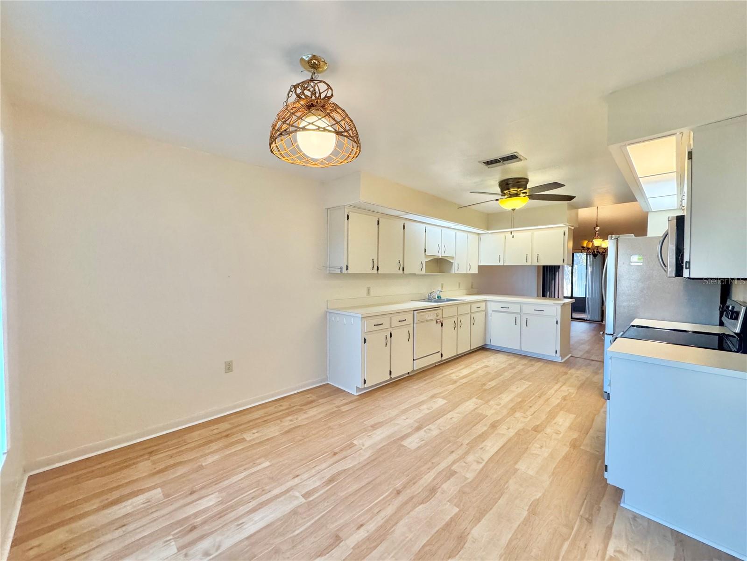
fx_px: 302
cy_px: 280
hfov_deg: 102.1
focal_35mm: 14
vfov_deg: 85.7
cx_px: 374
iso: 320
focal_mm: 2.22
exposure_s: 1/120
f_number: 2.2
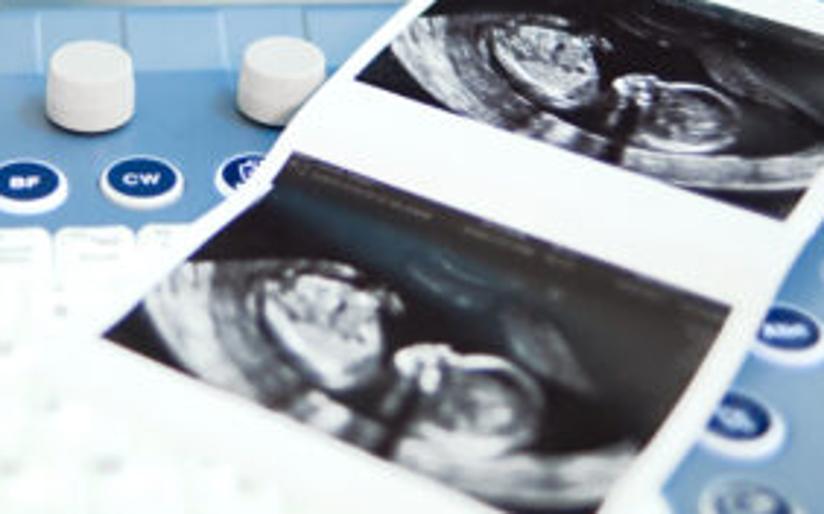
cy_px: -57
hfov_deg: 23.2
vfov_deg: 14.5
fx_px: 1975
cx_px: 172
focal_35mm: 88
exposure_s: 1/200
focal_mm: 35
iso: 640
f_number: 2.2
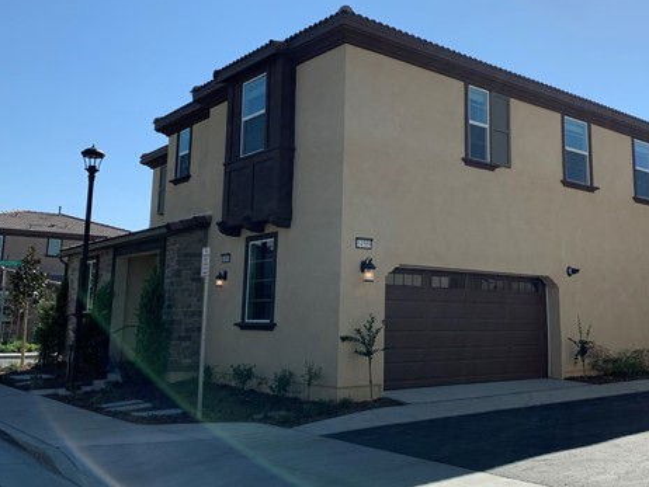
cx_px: 403
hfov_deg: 50.8
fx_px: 675
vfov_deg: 39.5
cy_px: 195
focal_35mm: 36
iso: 25
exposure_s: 1/3185
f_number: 1.8
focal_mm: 4.25
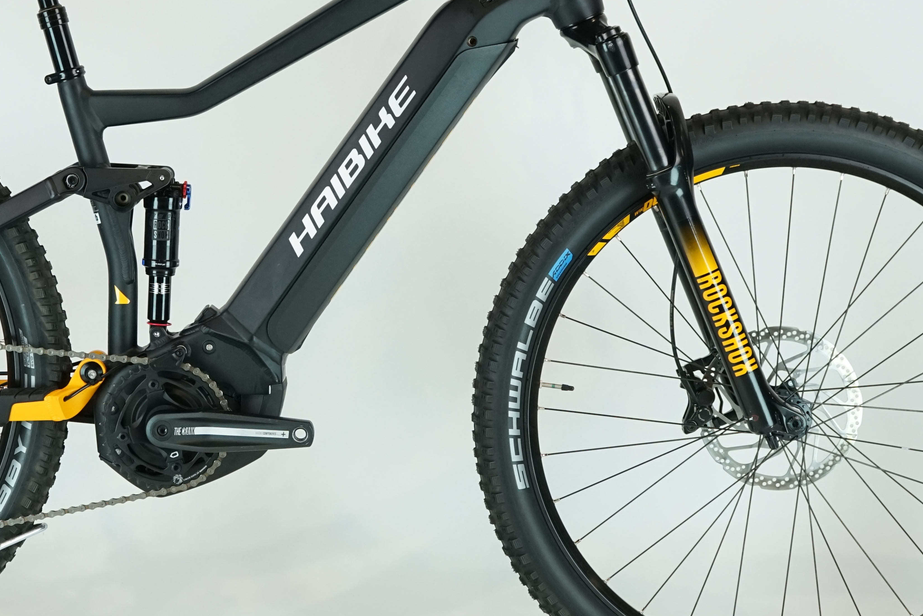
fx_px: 2692
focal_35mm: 105
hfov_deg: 19.4
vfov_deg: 13.0
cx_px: 288
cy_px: 193
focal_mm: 58
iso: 1250
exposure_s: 1/200
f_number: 6.3
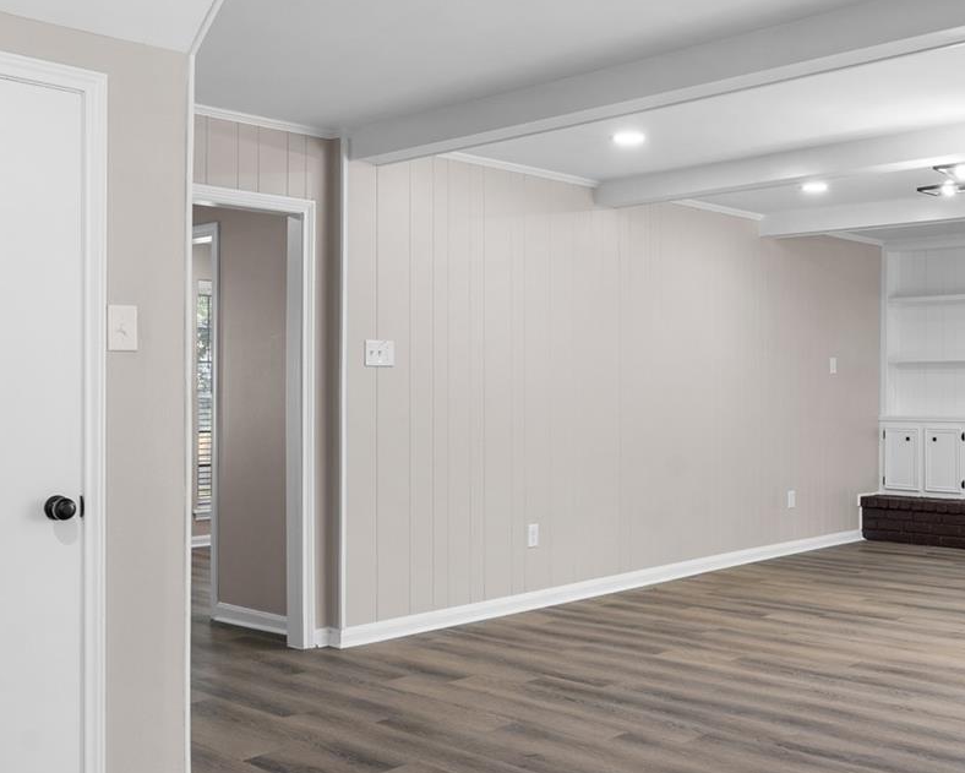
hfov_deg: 46.4
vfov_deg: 38.2
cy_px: 401
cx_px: 604
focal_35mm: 39
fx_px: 1114
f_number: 9
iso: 200
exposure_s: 1.3
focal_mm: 16
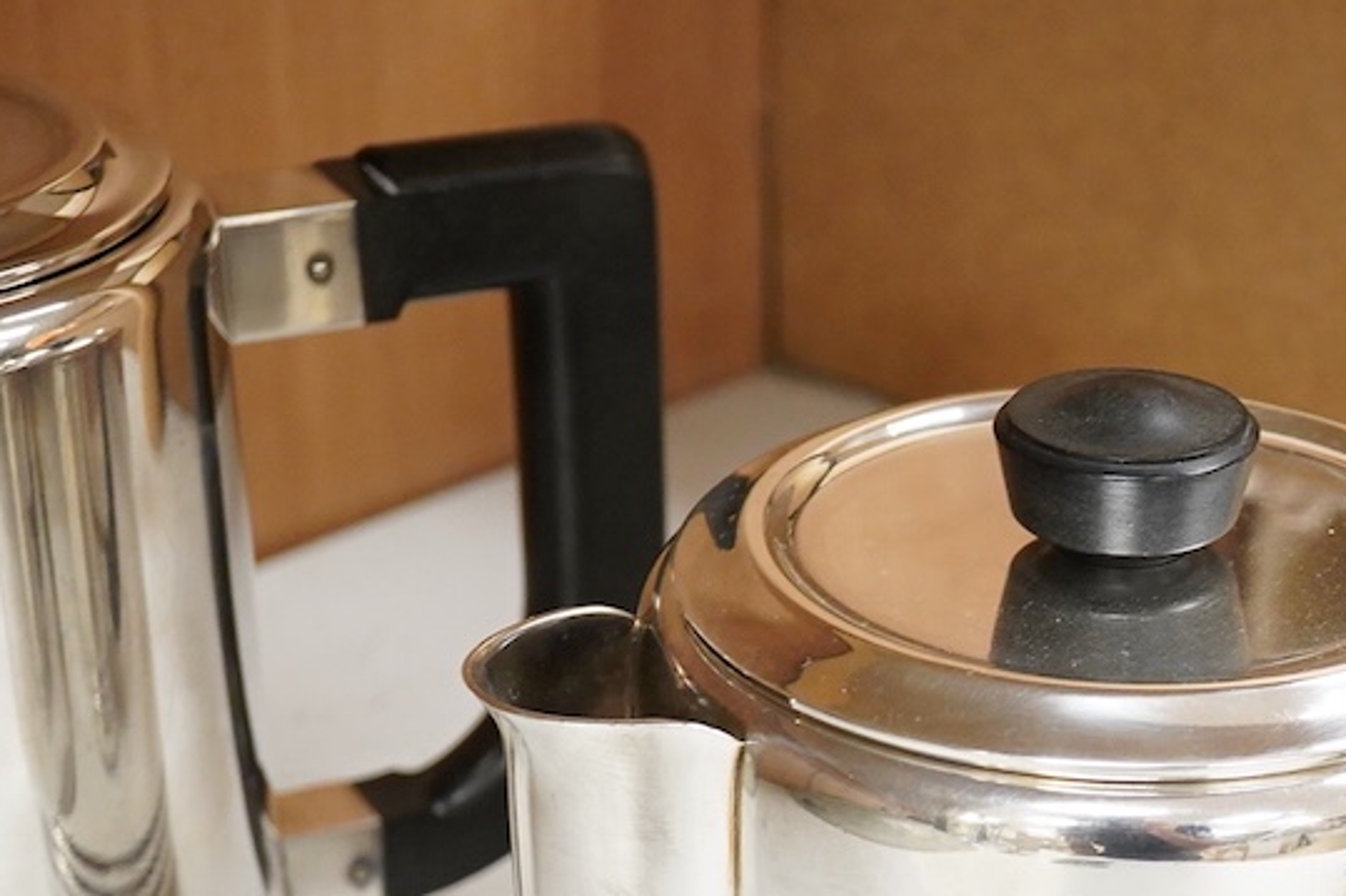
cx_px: 1270
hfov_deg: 21.1
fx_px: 3513
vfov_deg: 14.3
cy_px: 871
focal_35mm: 94
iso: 3200
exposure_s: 1/200
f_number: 7.1
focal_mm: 30
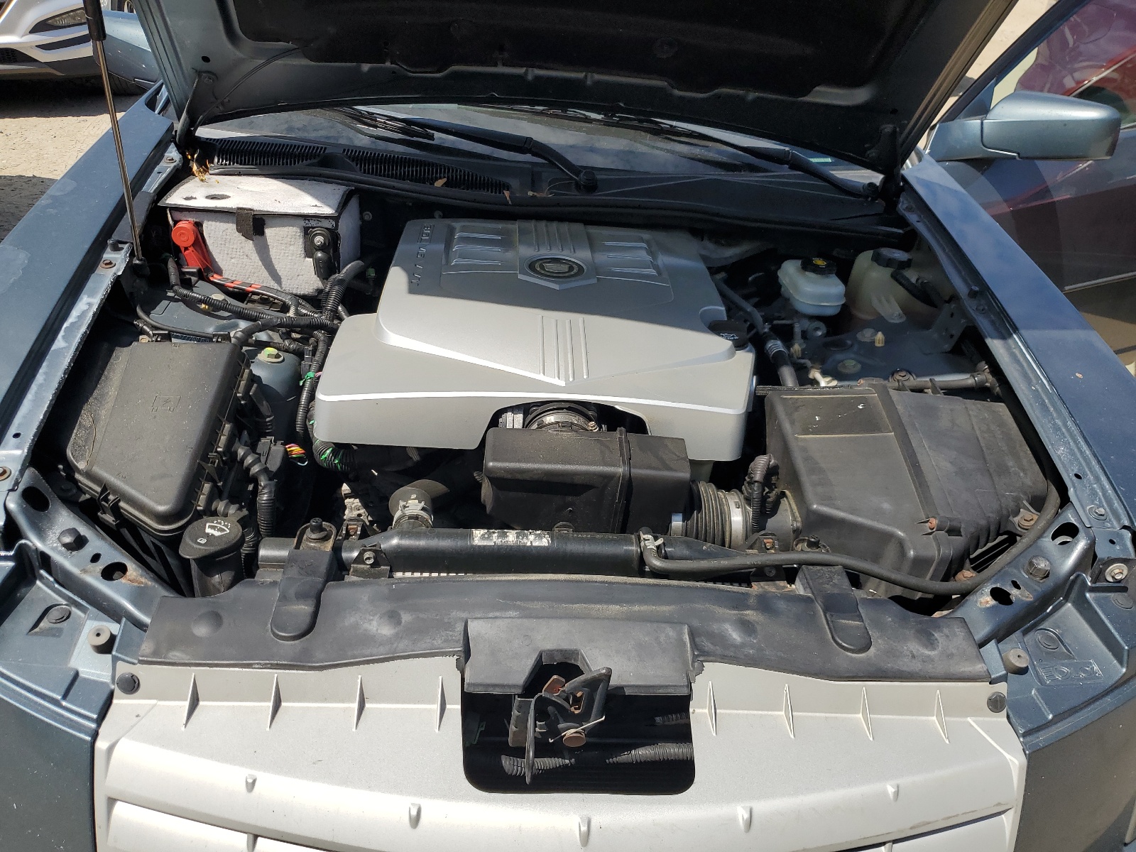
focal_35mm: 26
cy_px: 426
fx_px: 853
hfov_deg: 67.3
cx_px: 568
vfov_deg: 53.1
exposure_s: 1/5000
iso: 50
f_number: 1.5
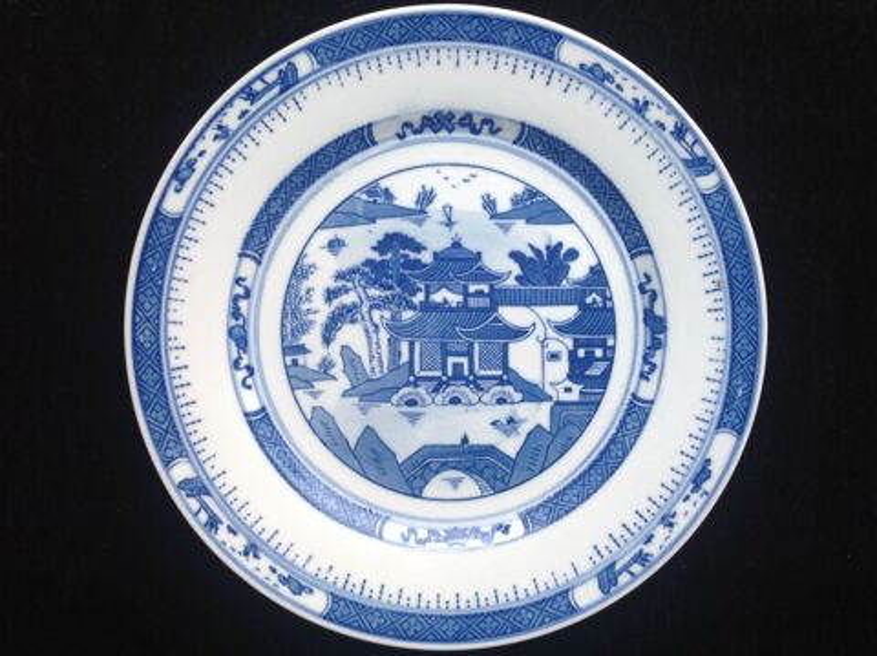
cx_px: 438
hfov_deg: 52.7
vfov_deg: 40.6
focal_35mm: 35
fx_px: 886
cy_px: 328
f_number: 2.4
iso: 64
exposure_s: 1/40
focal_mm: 4.28
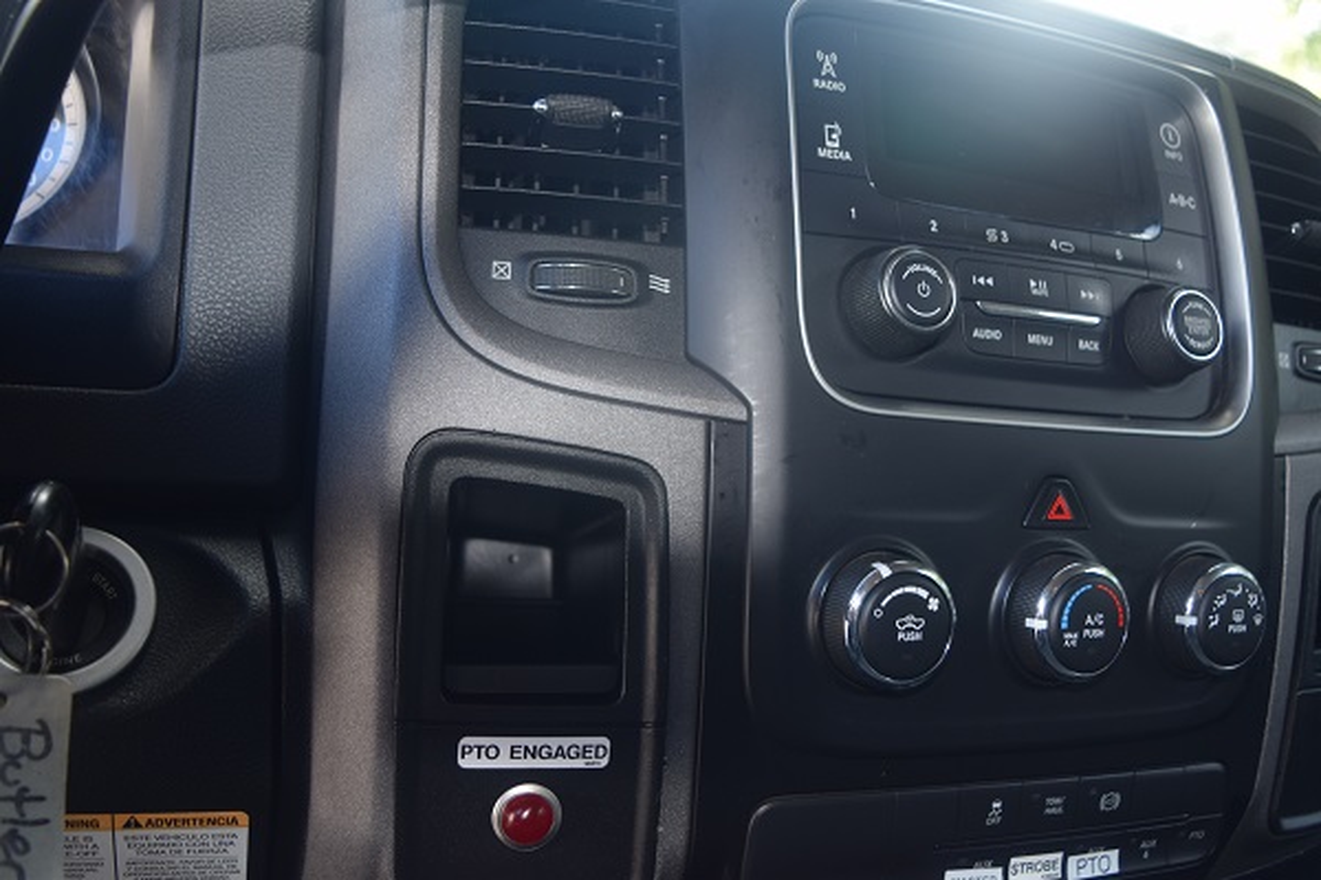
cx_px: 660
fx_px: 1211
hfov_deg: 57.2
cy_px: 440
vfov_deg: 40.0
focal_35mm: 33
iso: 400
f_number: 5
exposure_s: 1/100
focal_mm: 22
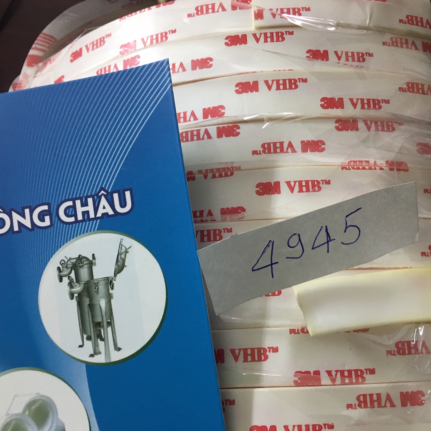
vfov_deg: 47.2
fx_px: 493
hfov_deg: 47.1
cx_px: 241
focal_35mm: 35
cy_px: 218
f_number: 2.2
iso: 64
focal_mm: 4.15
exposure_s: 1/17
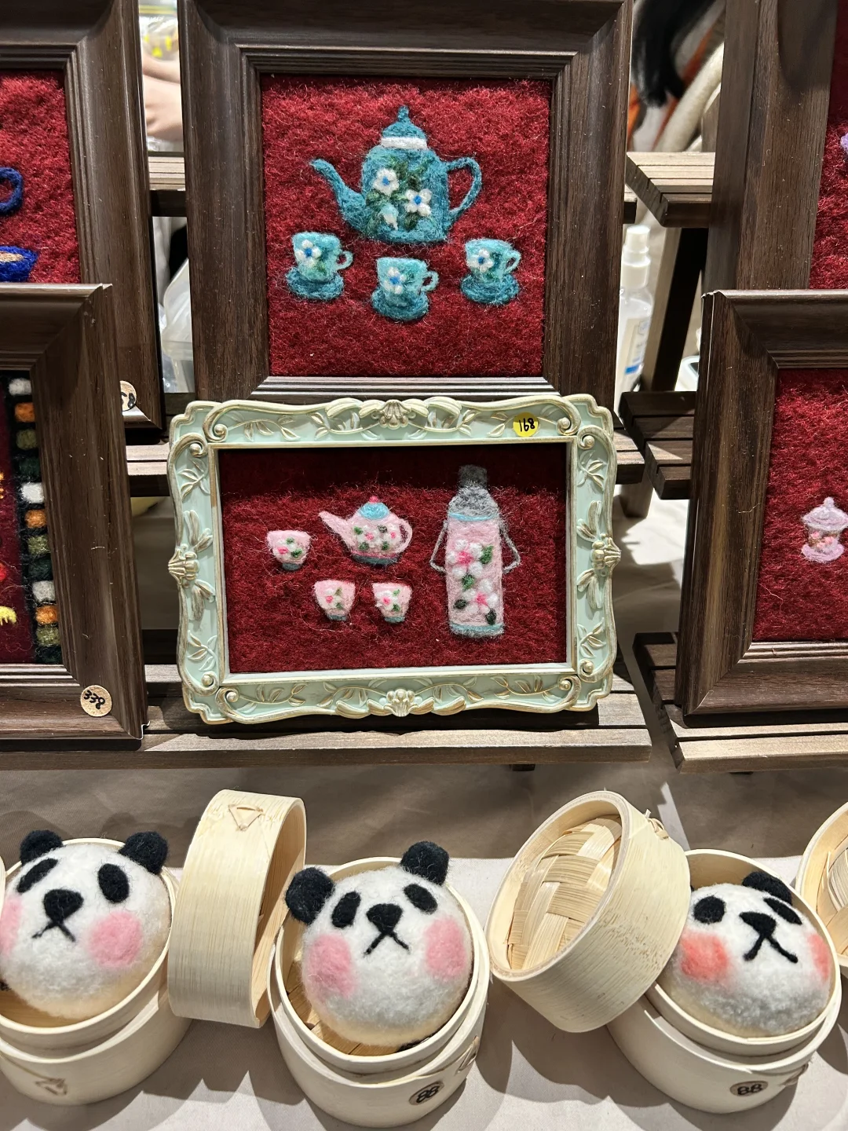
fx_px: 849
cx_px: 424
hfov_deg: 53.1
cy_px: 566
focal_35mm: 26
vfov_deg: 67.3
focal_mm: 5.7
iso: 125
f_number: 1.5
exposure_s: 1/72
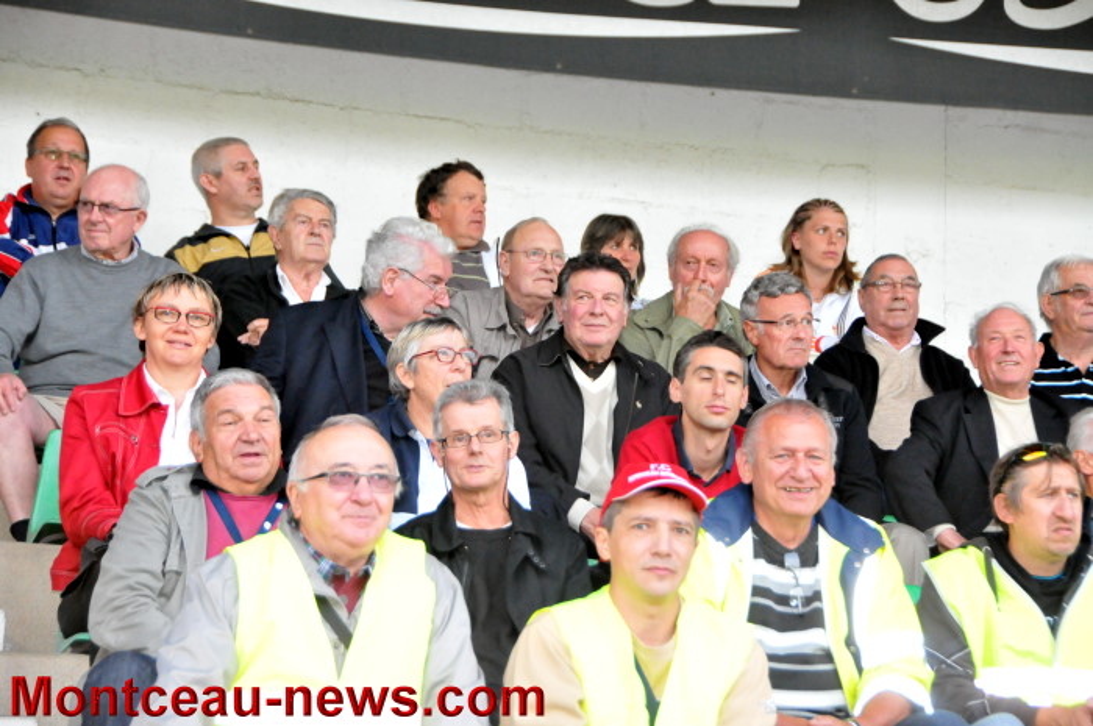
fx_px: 3412
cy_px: 363
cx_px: 546
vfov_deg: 12.1
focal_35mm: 112
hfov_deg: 18.2
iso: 3200
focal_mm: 75
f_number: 7.1
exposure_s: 1/200
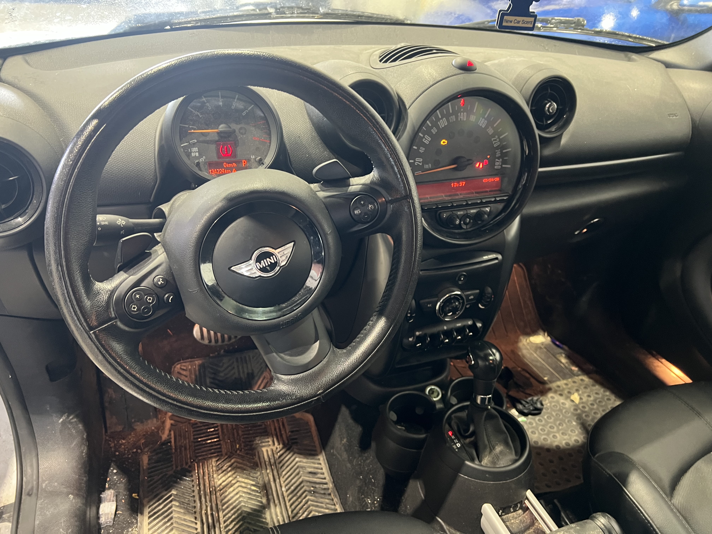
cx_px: 356
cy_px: 267
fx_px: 535
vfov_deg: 53.1
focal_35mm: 26
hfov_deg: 67.3
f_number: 1.5
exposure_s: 1/40
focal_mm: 5.7
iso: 500
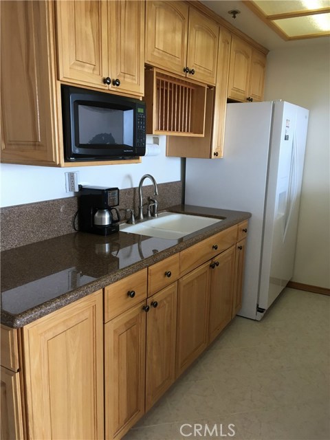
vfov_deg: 61.7
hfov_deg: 48.2
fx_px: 369
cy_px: 220
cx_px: 165
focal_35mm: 29
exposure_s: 1/30
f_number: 2.2
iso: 32
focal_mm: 4.15
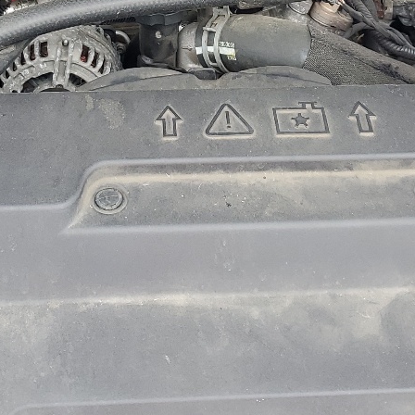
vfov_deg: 19.9
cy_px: -80
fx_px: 1112
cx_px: 157
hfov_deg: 21.1
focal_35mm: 82
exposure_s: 1/120
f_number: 1.5
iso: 51
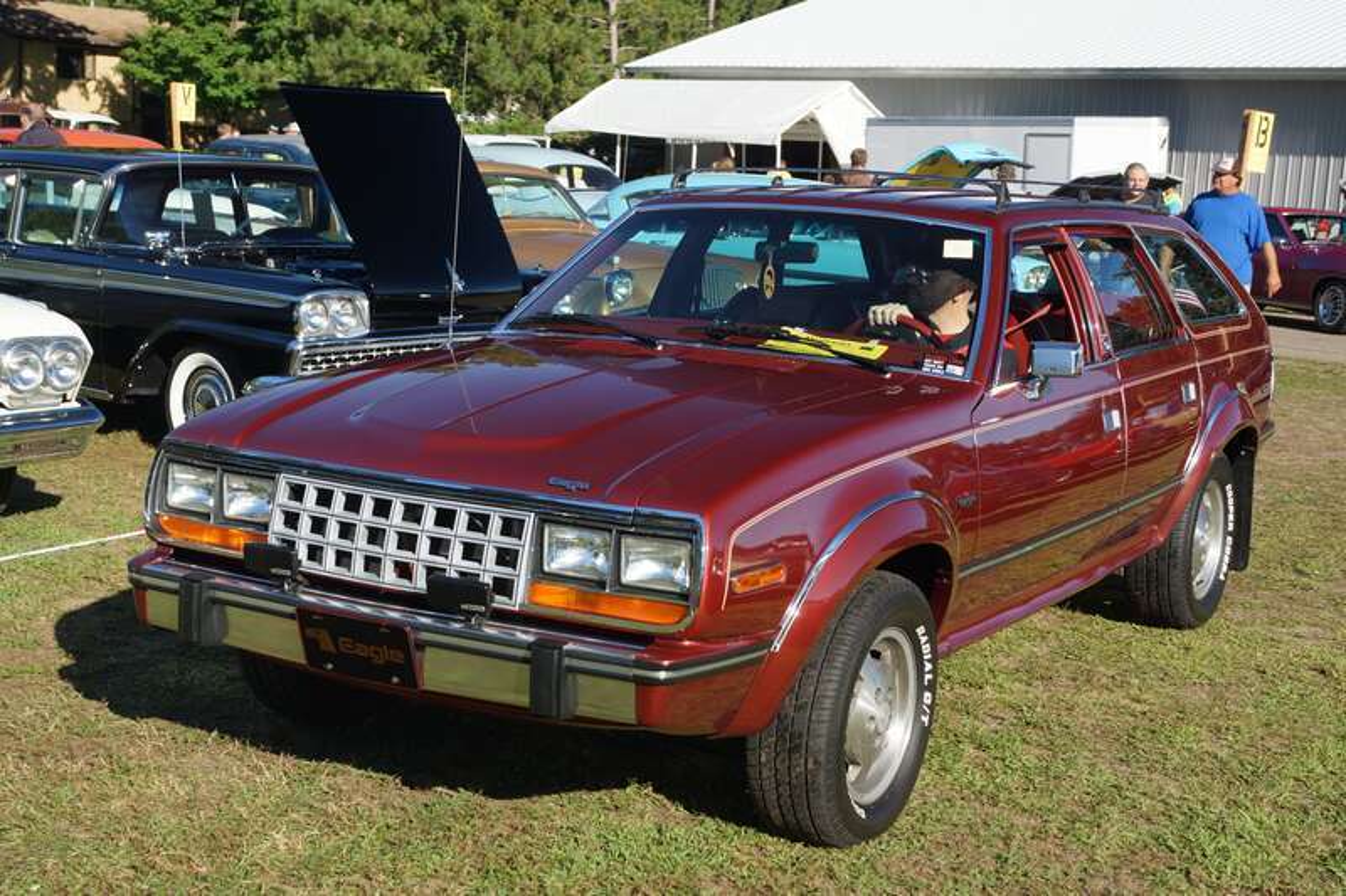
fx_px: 1682
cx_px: 673
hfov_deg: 43.6
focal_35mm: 45
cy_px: 448
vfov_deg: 29.9
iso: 100
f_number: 7.1
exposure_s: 1/160
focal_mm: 30
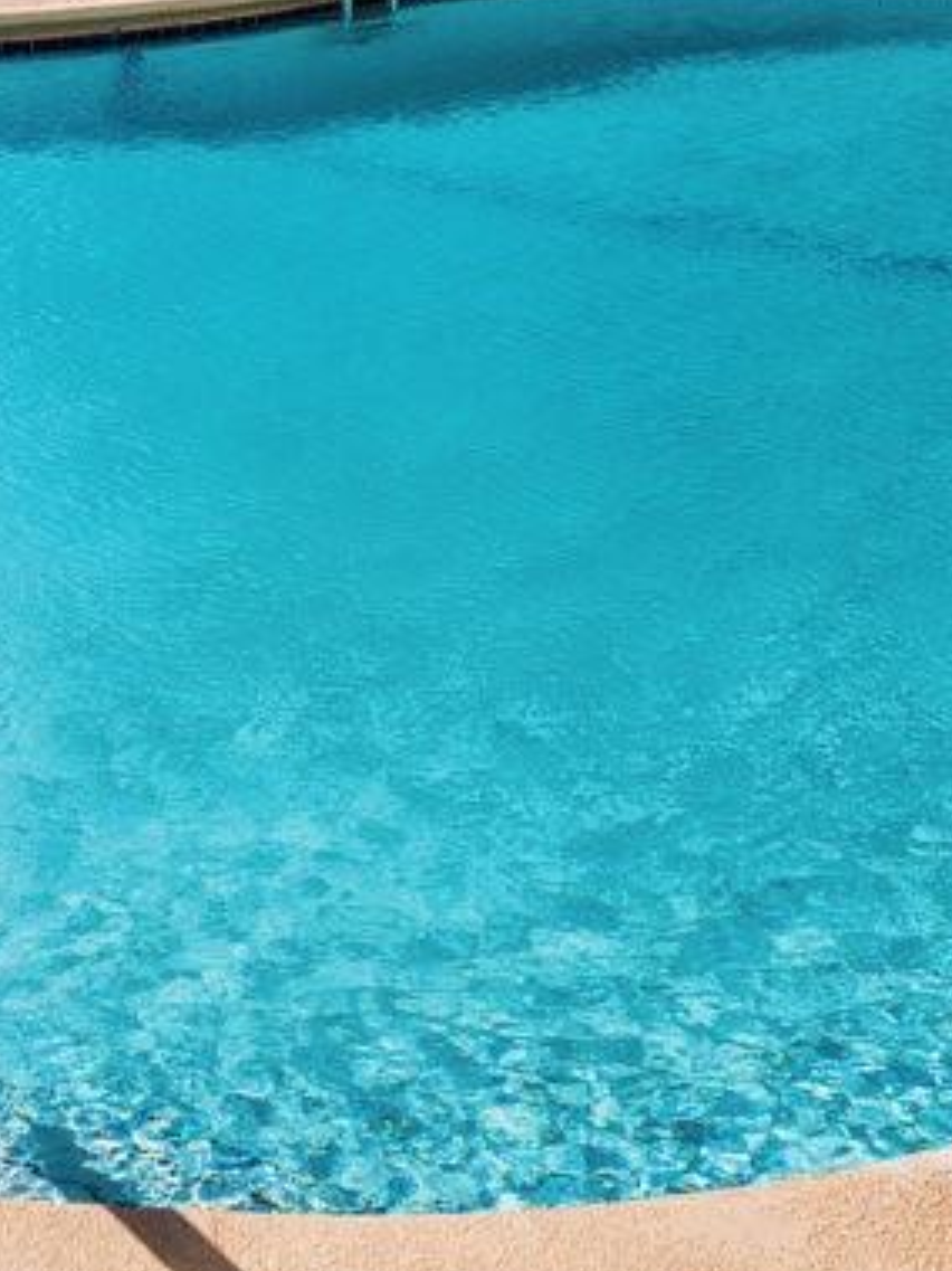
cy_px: -500
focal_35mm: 78
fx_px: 2862
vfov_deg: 21.8
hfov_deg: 17.5
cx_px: -335
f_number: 7.1
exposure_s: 1/125
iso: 125
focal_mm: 16
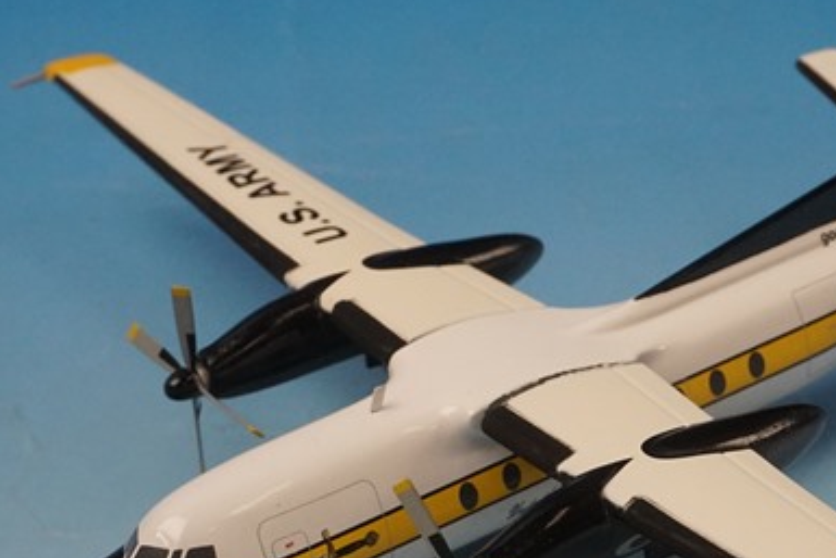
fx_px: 2672
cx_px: 552
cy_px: 358
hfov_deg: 17.7
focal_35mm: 115
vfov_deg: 11.9
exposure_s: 1/60
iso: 2000
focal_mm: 37
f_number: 13
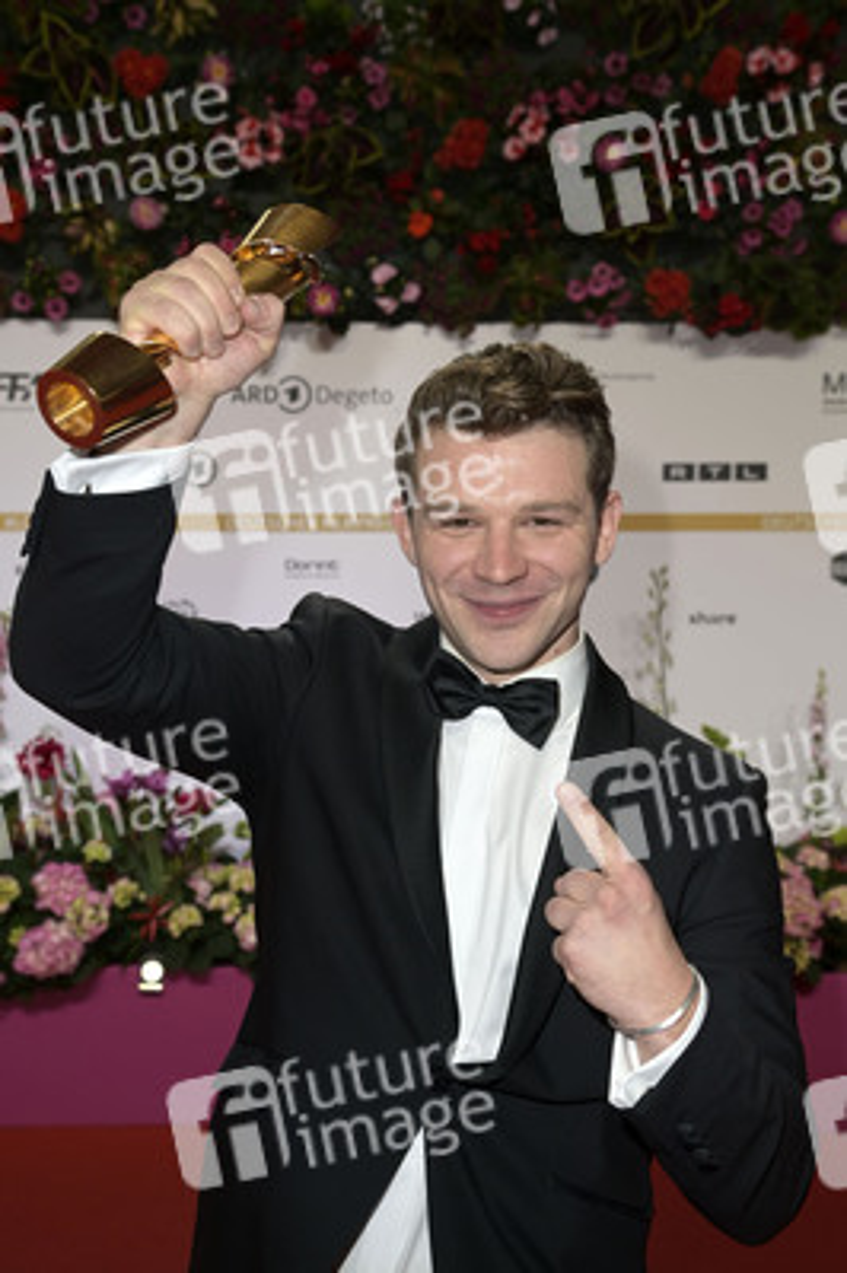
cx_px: 424
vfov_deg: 41.1
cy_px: 636
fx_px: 1697
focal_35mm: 48
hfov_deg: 28.0
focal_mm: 48
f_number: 5.6
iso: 640
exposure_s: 1/250
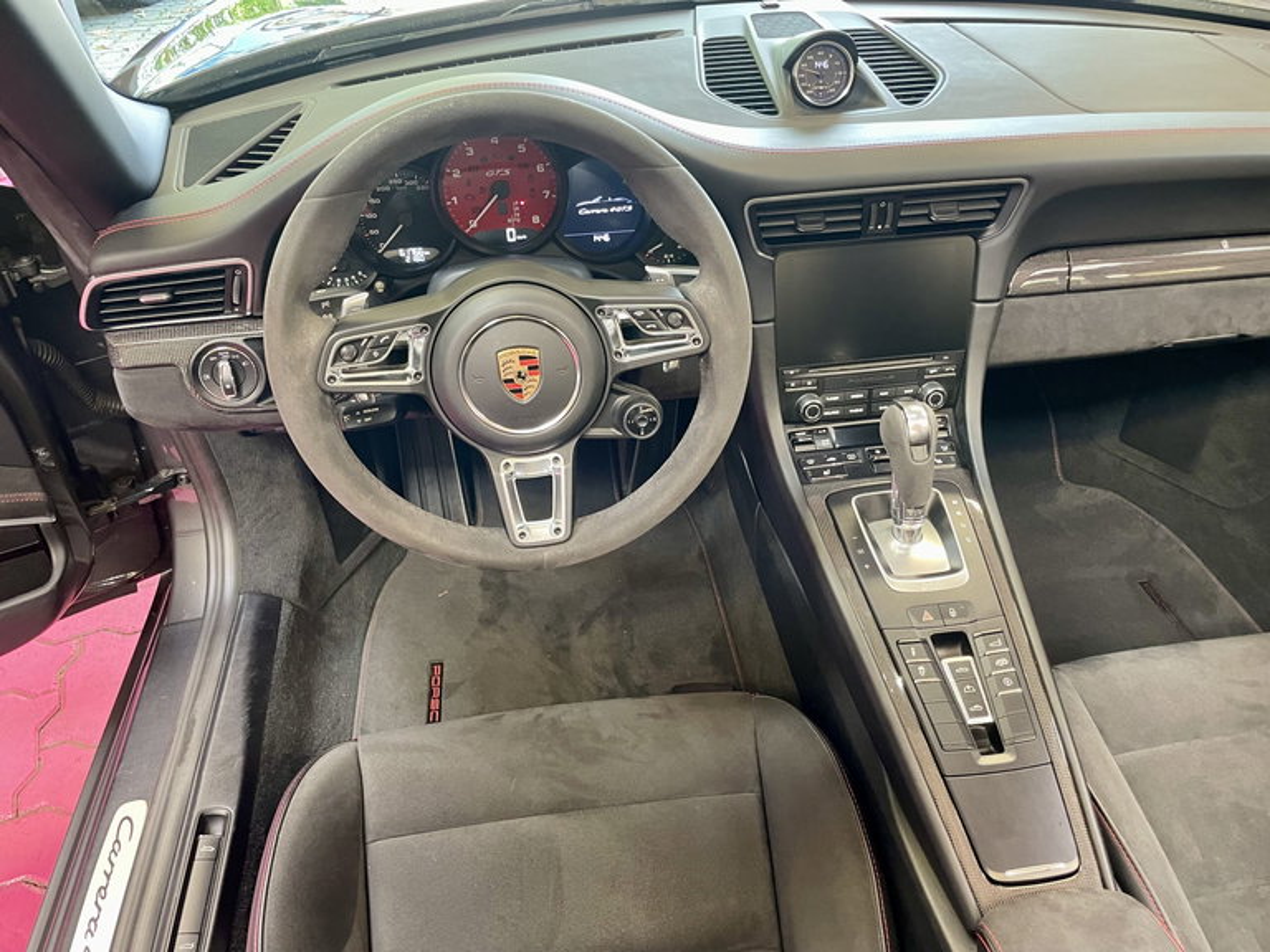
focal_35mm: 26
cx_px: 635
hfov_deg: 67.3
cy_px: 476
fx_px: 954
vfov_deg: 53.1
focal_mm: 4.2
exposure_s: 1/50
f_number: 1.6
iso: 250
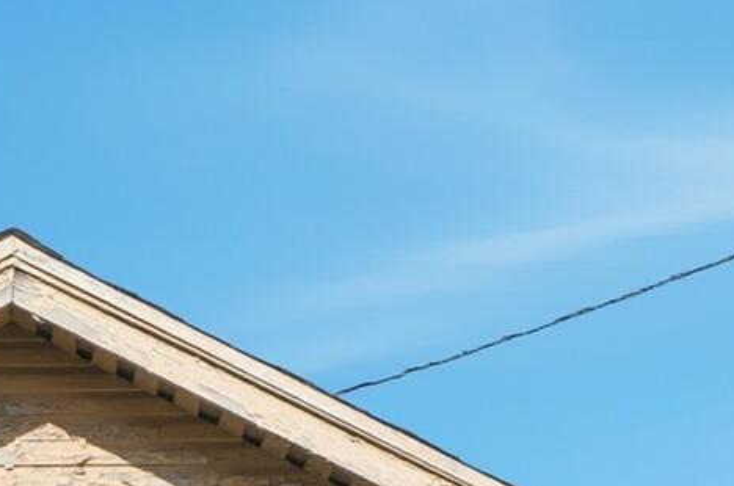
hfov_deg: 25.2
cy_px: 963
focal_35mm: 77
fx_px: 1567
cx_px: 16
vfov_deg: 14.7
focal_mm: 12
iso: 100
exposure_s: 1/4000
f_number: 4
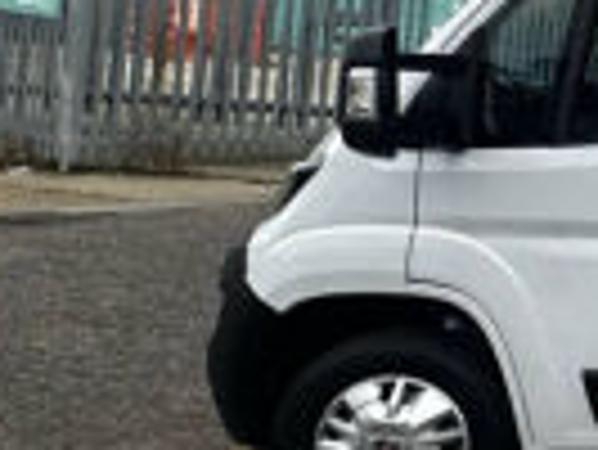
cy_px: 153
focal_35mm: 84
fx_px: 1452
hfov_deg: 14.2
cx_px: 1484
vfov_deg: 17.6
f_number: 2.2
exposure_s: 1/234
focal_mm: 2.22
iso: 40
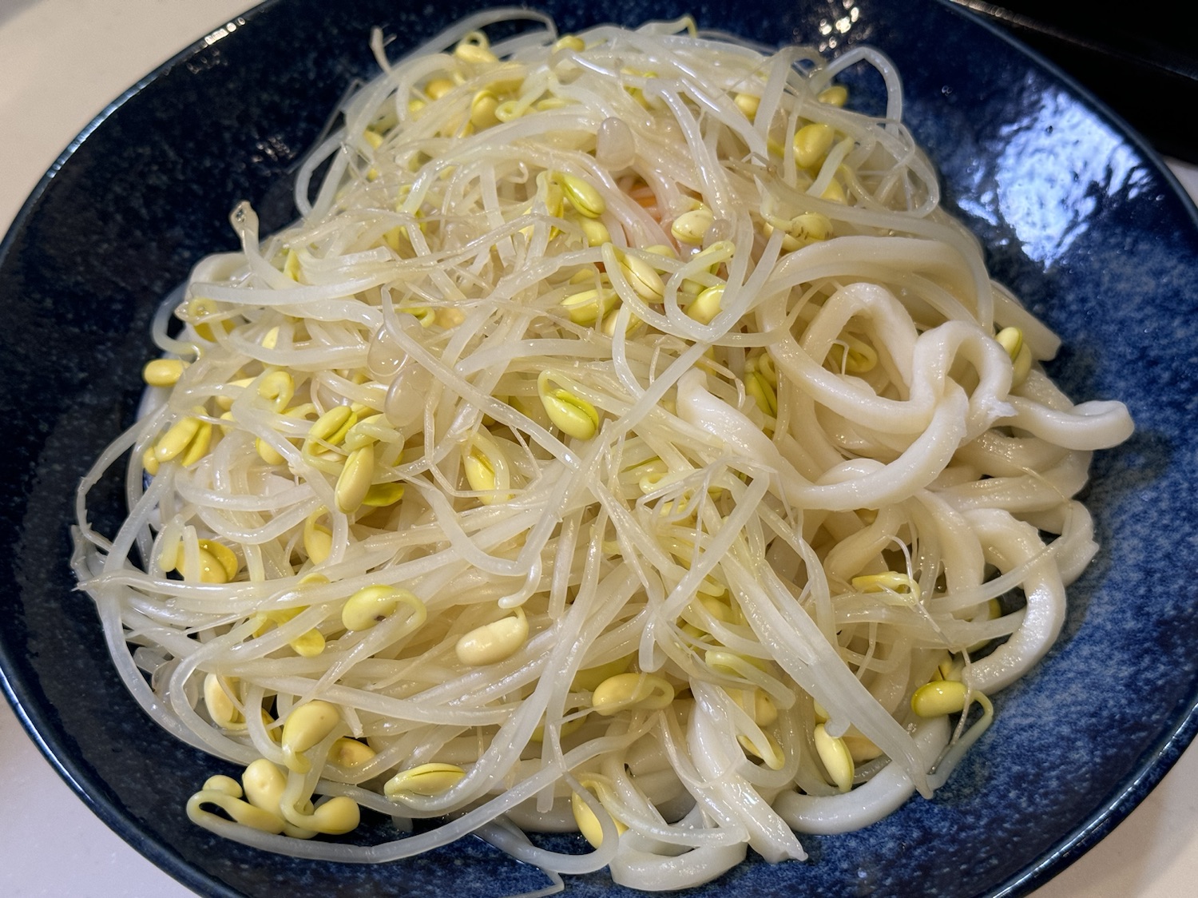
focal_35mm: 48
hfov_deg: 39.7
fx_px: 1661
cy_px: 449
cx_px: 599
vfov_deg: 30.2
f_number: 1.78
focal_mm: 6.76
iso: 80
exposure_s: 1/50
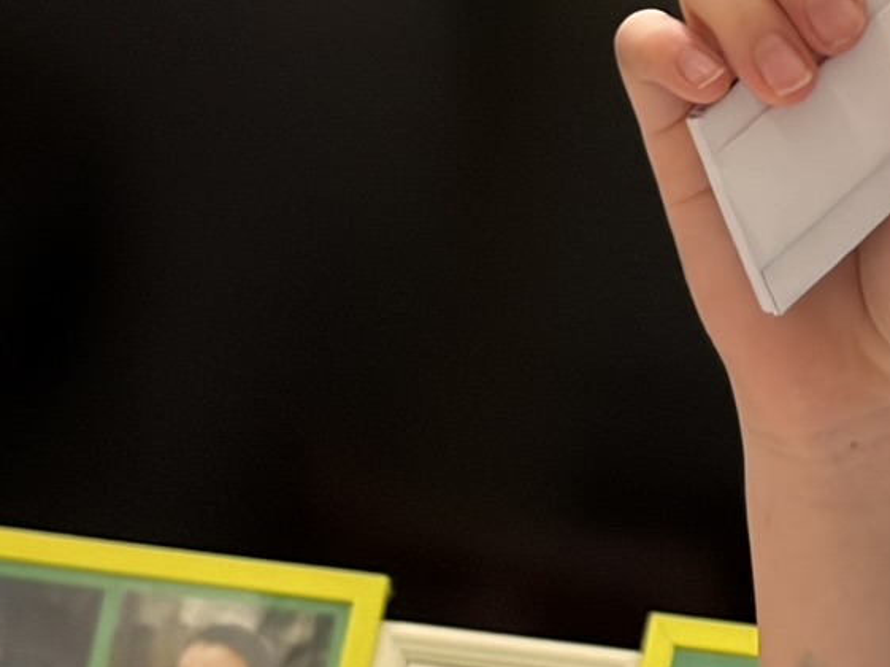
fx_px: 4882
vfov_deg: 7.6
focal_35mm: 190
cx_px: 1345
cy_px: -381
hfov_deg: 10.1
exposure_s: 1/33
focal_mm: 5.96
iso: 100
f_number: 1.6
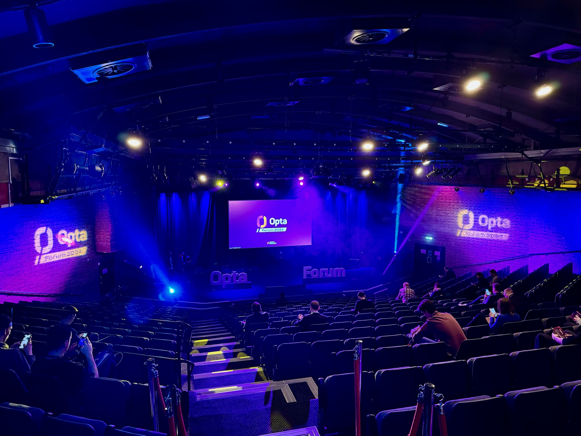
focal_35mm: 24
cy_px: 218
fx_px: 403
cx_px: 290
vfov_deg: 56.8
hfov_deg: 71.6
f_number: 1.78
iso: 1000
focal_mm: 6.76
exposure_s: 1/25
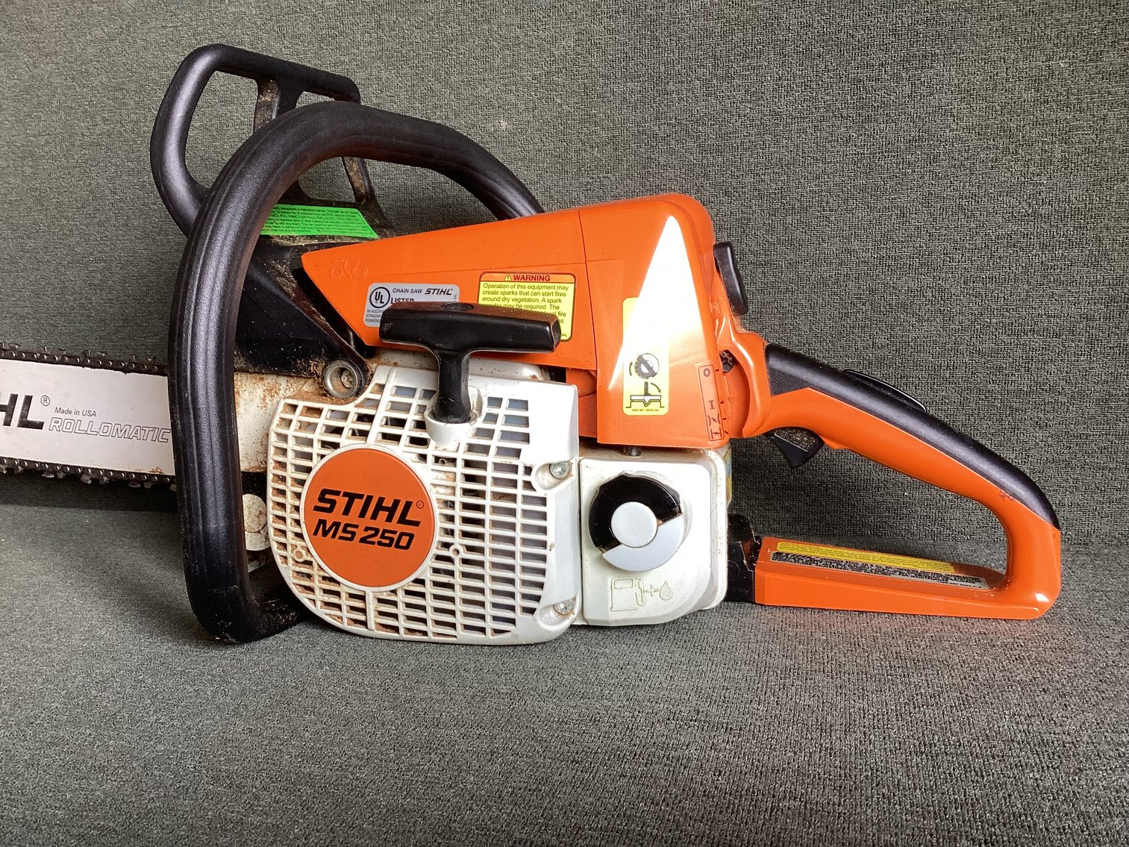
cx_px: 564
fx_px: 1011
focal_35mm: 31
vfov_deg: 45.4
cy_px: 424
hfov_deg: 58.3
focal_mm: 3.3
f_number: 2.4
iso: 64
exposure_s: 1/60
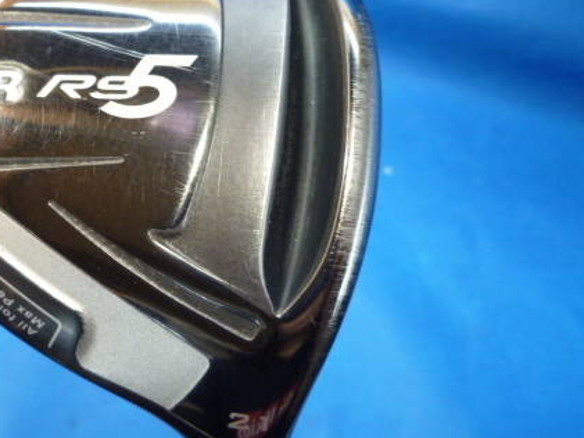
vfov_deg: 37.7
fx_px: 641
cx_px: 162
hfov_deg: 47.5
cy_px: 197
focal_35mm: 38
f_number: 2.8
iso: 250
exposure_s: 1/30
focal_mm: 4.5
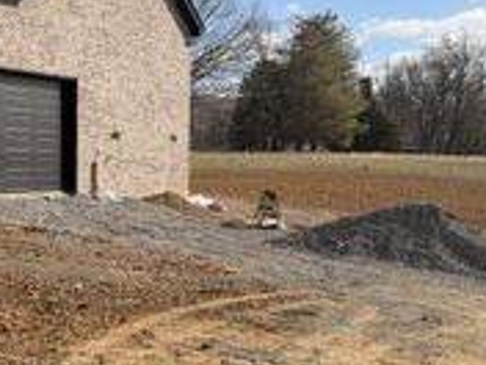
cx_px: 50
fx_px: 955
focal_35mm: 68
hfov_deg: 27.5
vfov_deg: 21.5
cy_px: 242
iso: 80
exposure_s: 1/5714
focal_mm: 6.76
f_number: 1.78
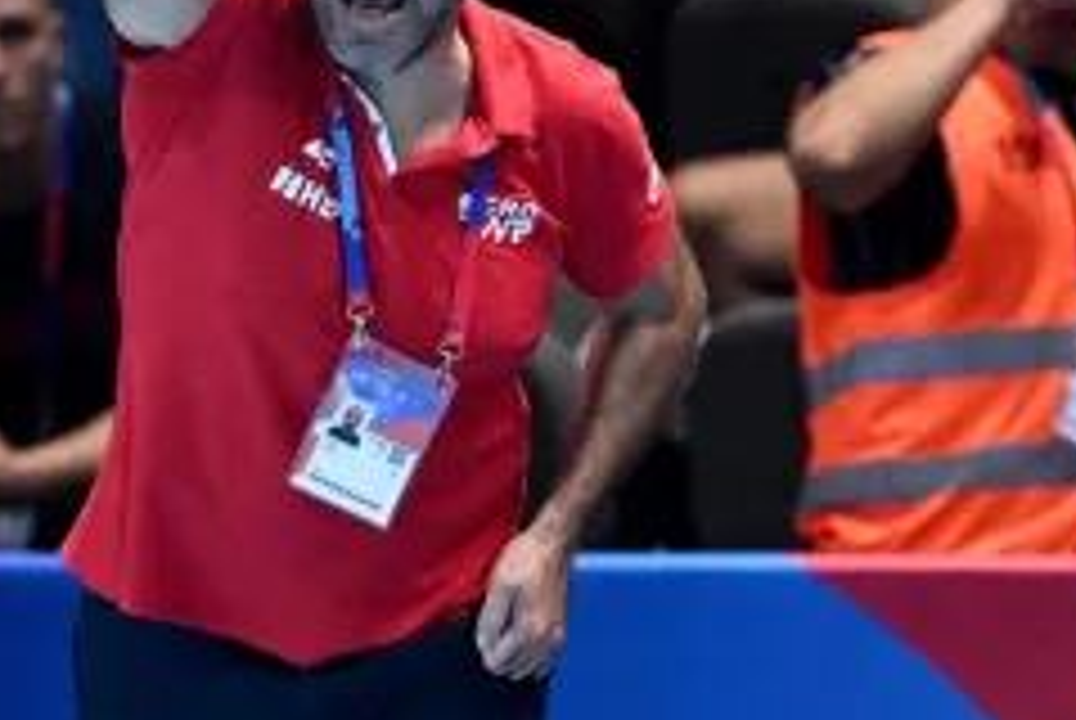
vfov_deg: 1.1
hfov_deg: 1.6
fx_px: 38005
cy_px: 610
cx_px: 261
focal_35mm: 1270
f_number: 4
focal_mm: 400
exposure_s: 1/1250
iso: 5000
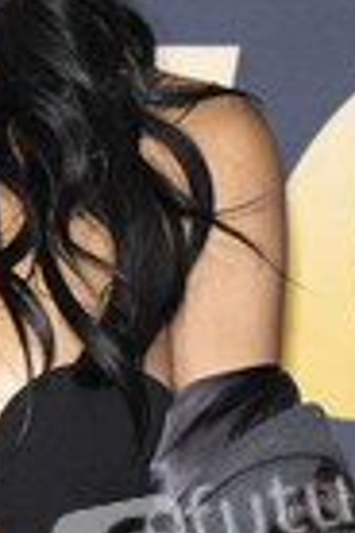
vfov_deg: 11.4
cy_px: 359
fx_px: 2662
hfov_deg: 7.5
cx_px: -100
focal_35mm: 180
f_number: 5.6
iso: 800
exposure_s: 1/200
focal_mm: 62
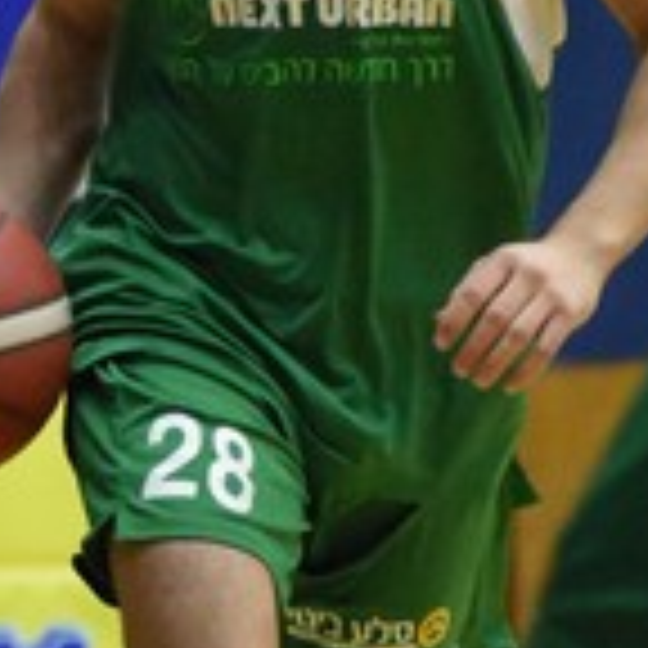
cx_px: 176
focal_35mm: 821
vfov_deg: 2.1
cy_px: 374
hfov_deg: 2.1
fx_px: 17383
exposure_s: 1/320
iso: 6400
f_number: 5
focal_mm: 155
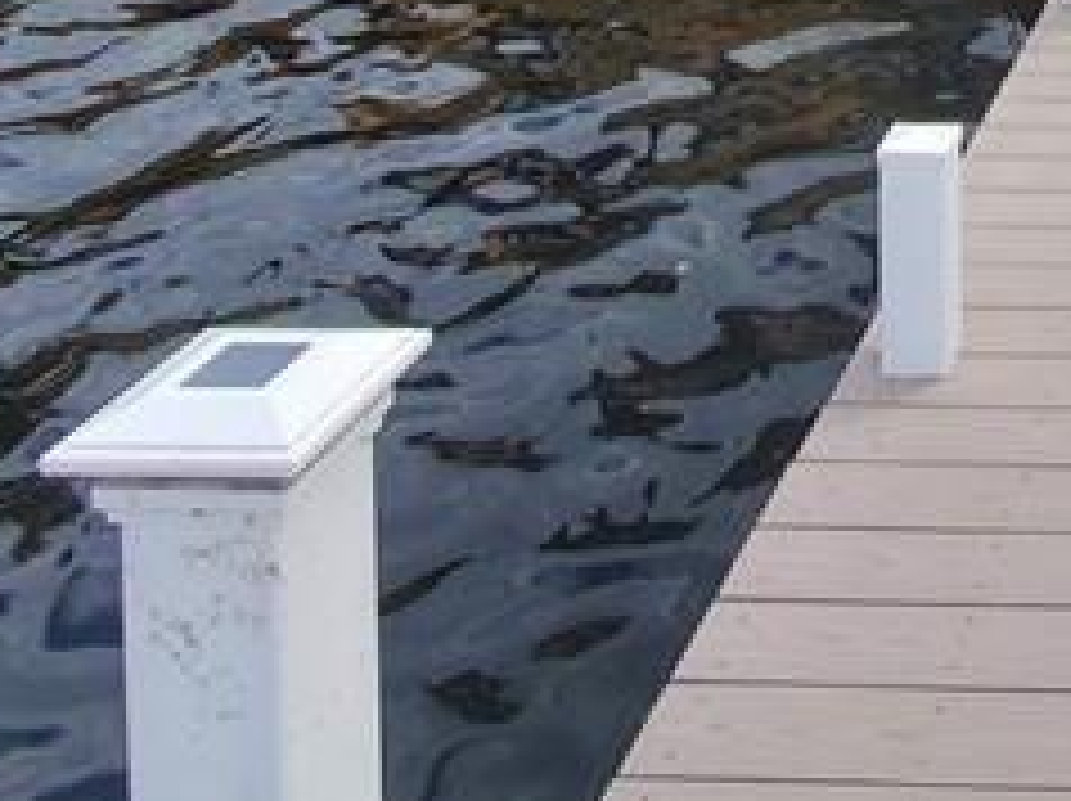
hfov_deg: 29.4
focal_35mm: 56
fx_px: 1731
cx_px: 1296
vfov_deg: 20.1
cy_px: -572
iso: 50
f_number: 2.2
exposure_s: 1/1654
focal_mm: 1.8
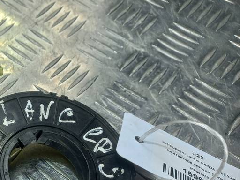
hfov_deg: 34.7
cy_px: 162
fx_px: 347
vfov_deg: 28.0
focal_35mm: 50
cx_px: 0
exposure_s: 1/100
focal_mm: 4.6
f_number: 1.8
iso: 40
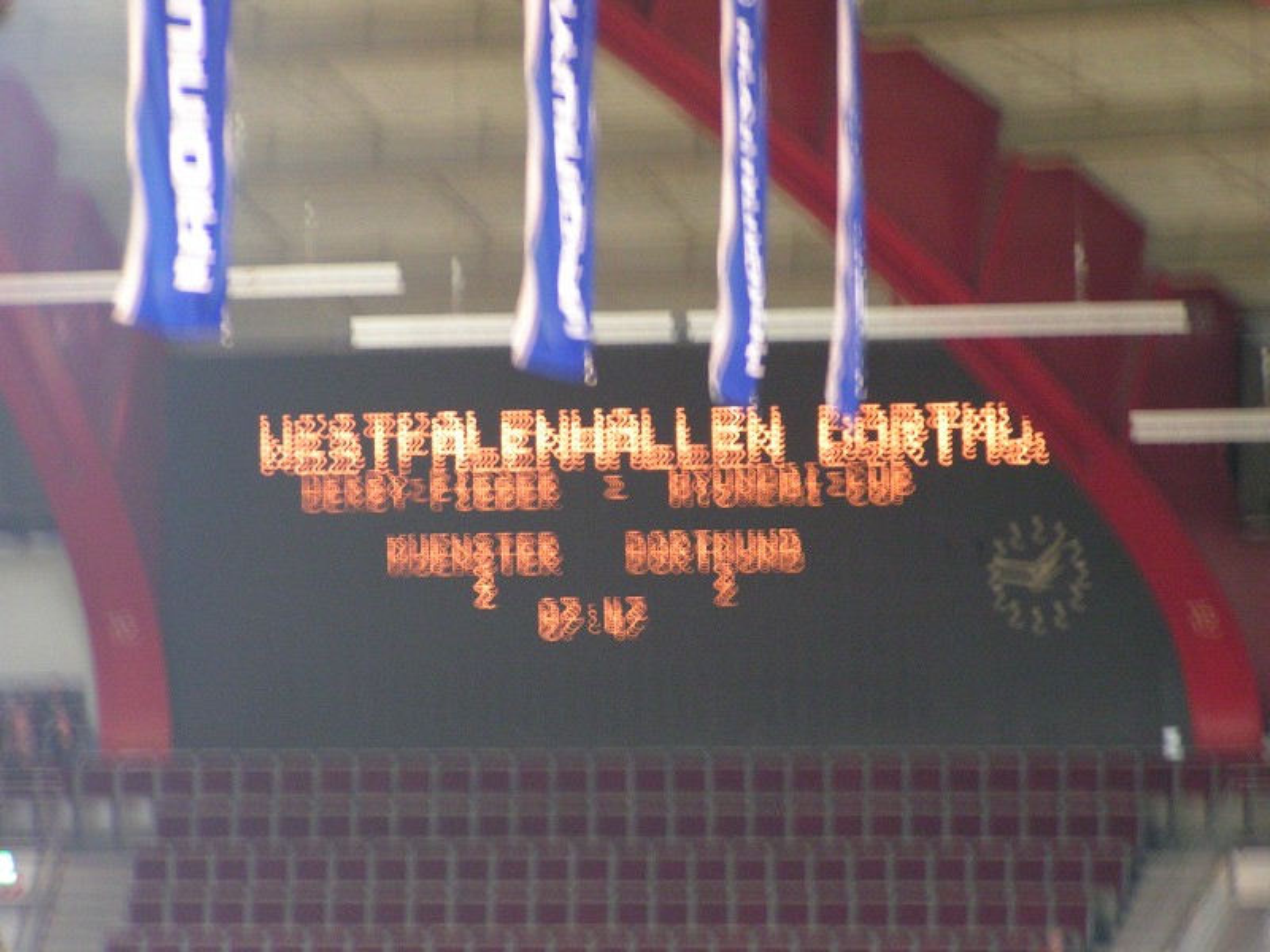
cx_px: 635
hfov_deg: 9.6
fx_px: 7558
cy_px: 476
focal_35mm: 206
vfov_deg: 7.2
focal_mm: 31.5
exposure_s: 1/6
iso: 200
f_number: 3.5
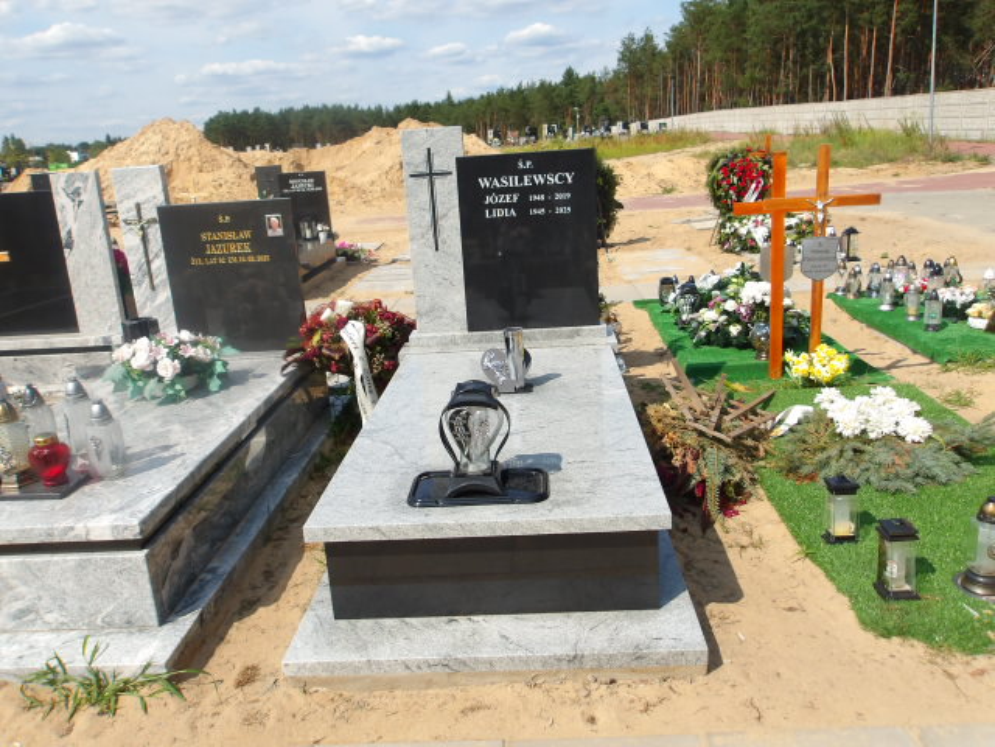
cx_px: 498
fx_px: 776
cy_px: 374
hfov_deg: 65.3
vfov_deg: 51.4
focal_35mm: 27
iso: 100
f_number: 10.4
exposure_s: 1/122
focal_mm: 4.9
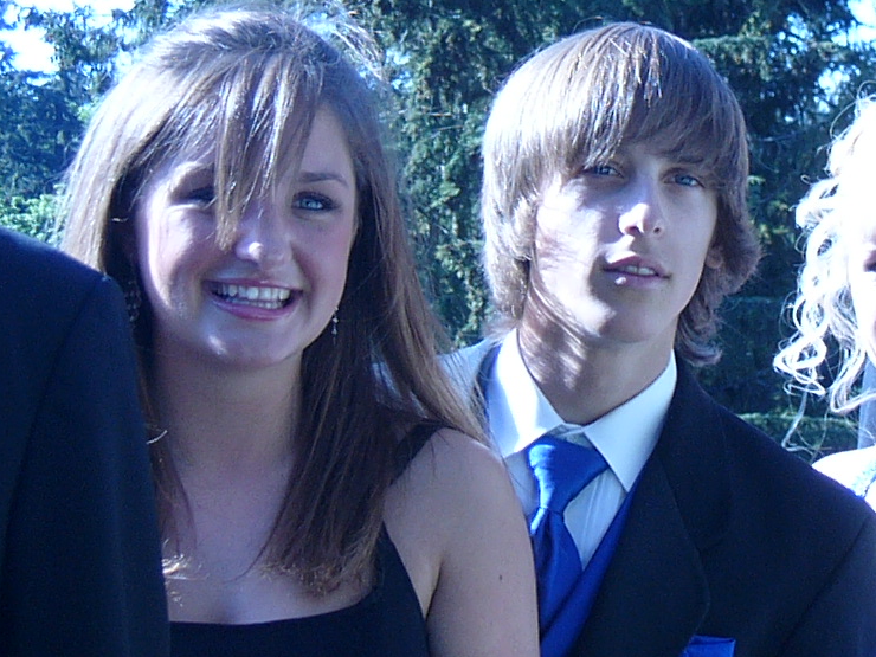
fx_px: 4201
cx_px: 539
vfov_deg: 8.9
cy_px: 149
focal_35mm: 166
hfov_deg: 11.9
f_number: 3.7
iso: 50
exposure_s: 1/160
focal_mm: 10
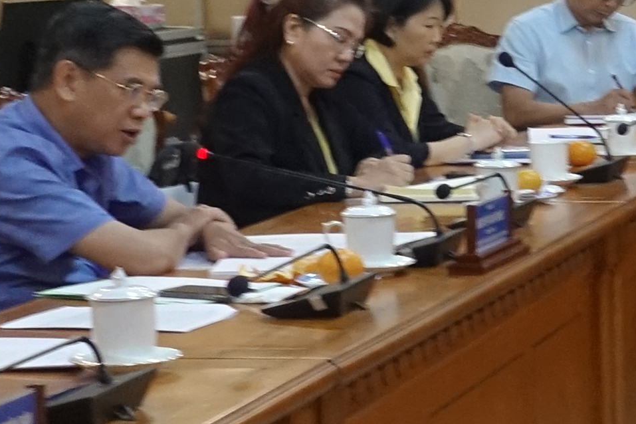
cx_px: 1075
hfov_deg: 13.2
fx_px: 2526
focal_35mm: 143
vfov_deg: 9.6
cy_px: 265
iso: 1000
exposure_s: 1/40
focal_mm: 9.2
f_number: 4
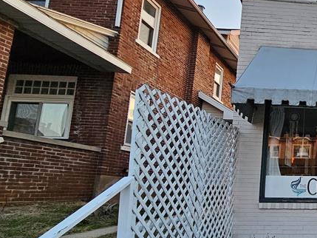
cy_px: 149
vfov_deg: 45.1
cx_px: 372
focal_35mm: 31
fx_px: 284
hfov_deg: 41.7
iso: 100
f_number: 2.2
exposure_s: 1/207
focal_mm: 2.2
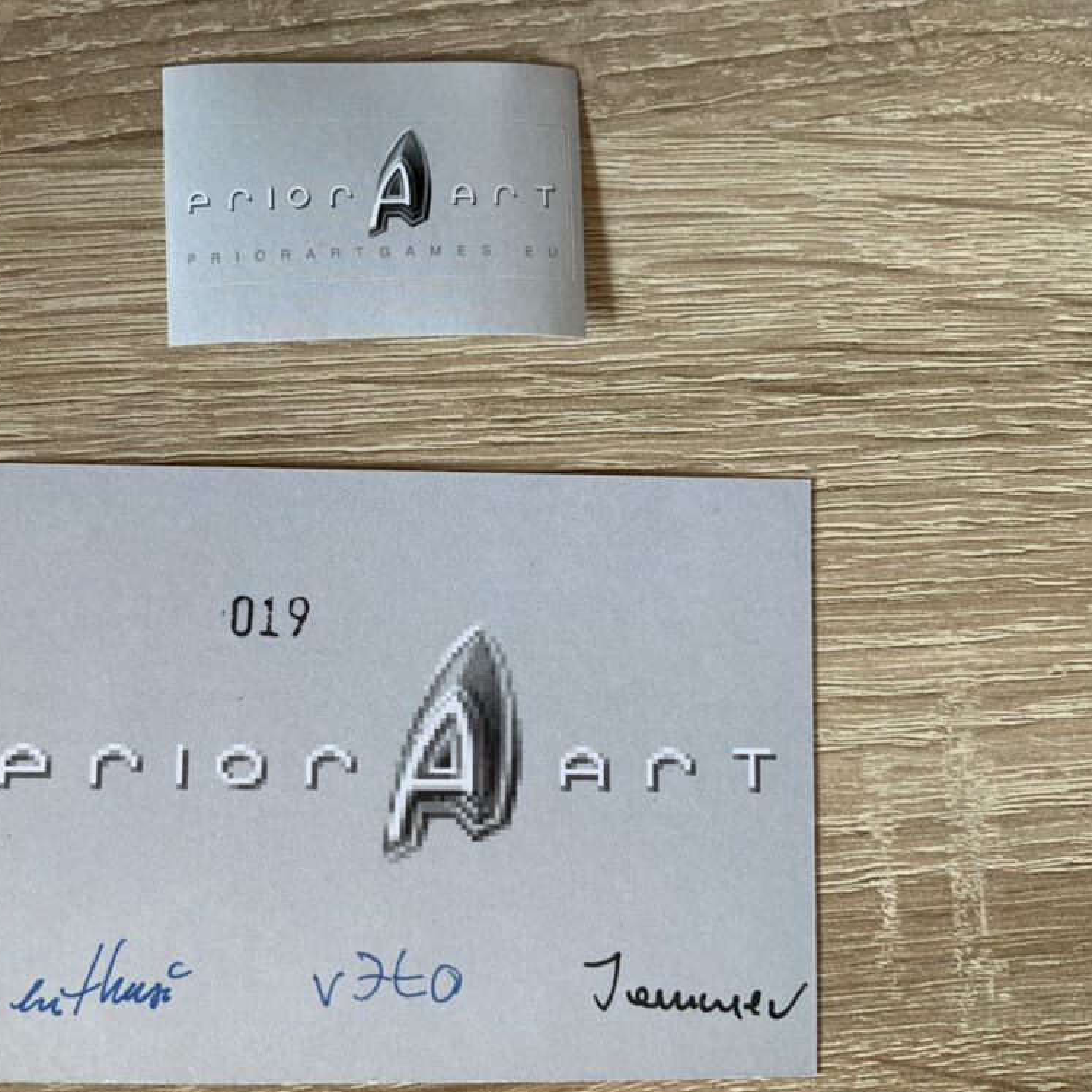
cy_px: 555
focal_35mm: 35
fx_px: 1249
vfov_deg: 47.2
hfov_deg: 46.9
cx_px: 421
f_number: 1.8
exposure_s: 1/98
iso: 64
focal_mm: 3
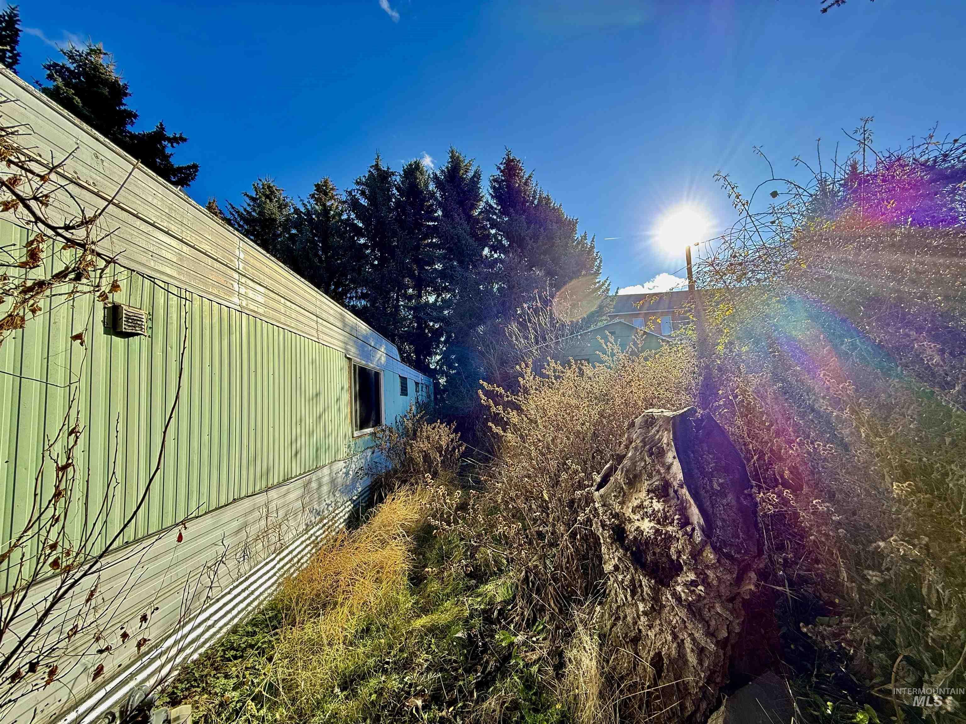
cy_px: 362
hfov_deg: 102.1
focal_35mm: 14
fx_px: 391
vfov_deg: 85.7
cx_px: 483
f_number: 2.2
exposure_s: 1/433
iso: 64
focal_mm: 2.22
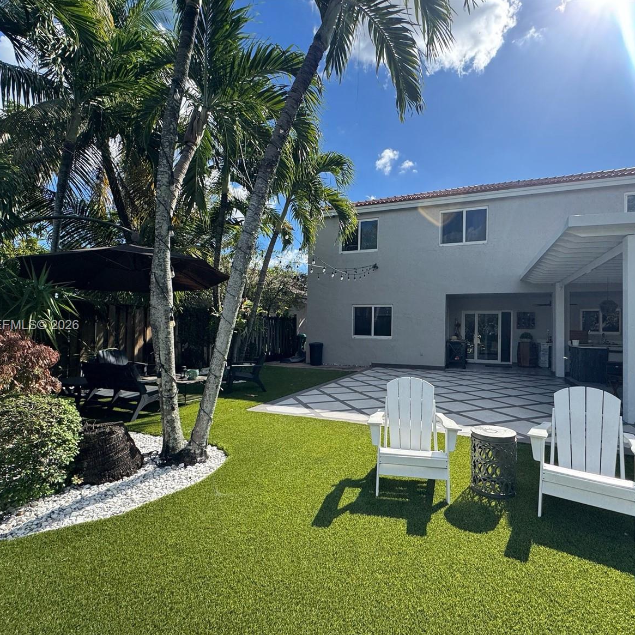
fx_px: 353
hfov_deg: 83.8
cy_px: 326
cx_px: 346
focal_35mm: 17
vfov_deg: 83.9
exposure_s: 1/889
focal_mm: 2.22
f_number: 2.2
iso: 50
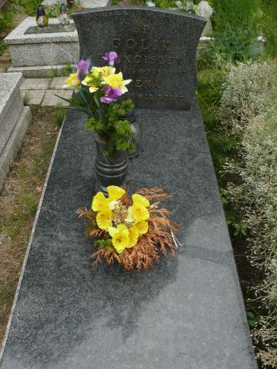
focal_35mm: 35
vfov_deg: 52.6
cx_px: 138
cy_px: 184
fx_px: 373
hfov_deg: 40.7
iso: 100
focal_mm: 7.4
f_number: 4
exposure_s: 1/160
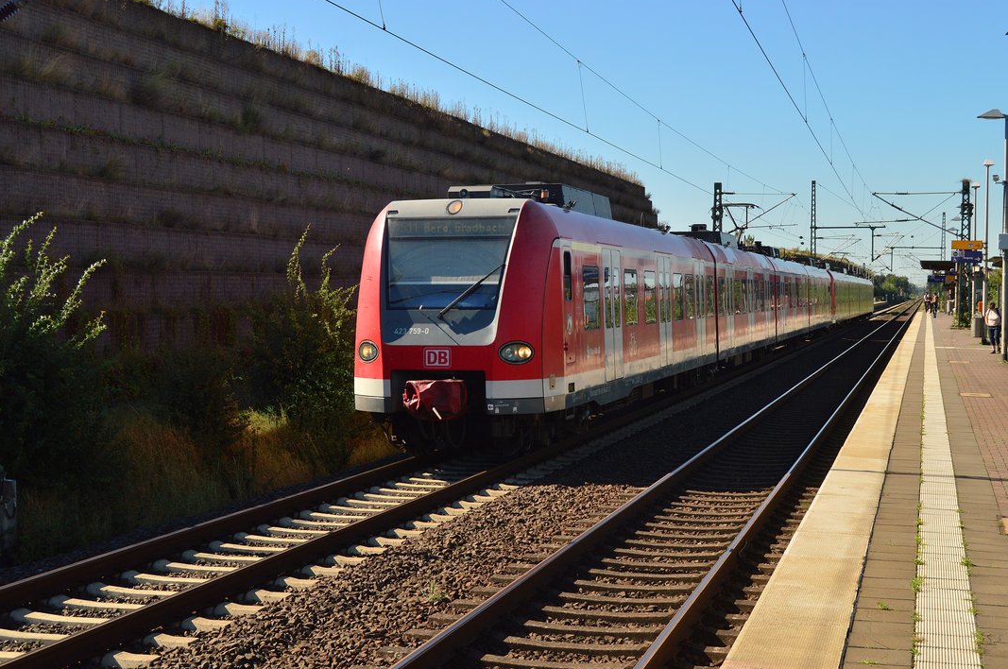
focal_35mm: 54
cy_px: 348
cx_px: 527
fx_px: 1510
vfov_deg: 25.0
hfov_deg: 36.9
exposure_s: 1/640
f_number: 8
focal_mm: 32
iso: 200
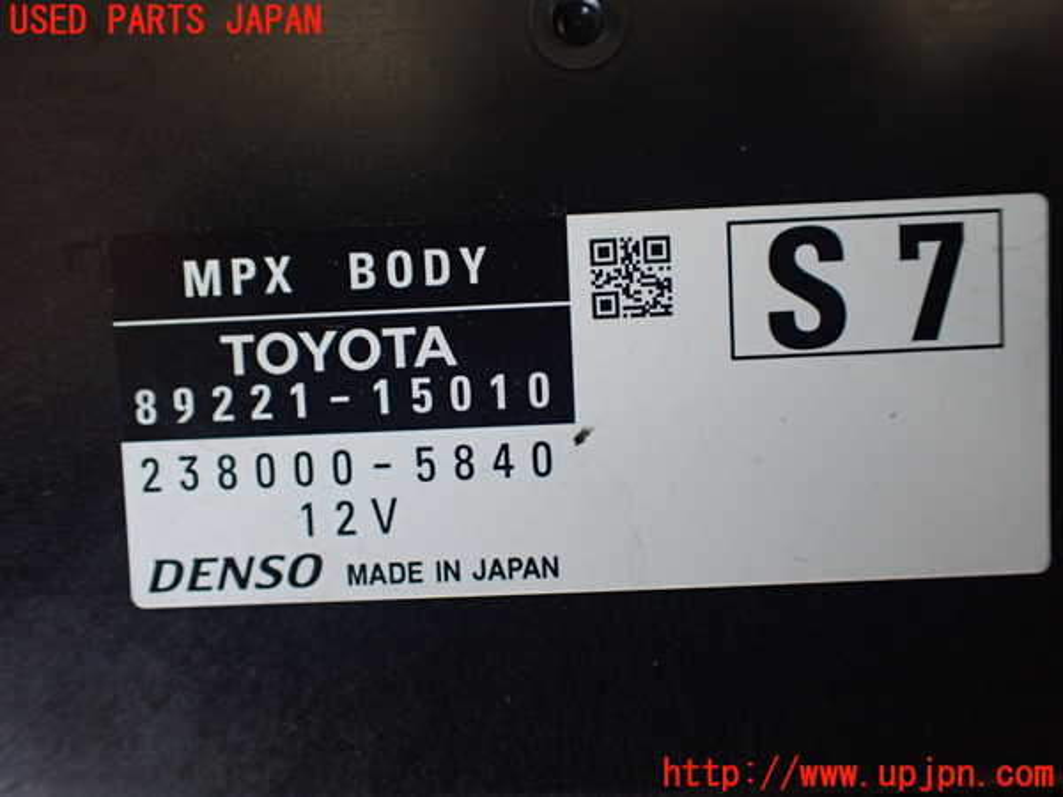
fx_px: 921
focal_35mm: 30
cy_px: 398
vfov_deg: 46.8
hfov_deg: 60.0
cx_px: 532
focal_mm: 5.4
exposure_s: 1/125
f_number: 2.3
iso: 500
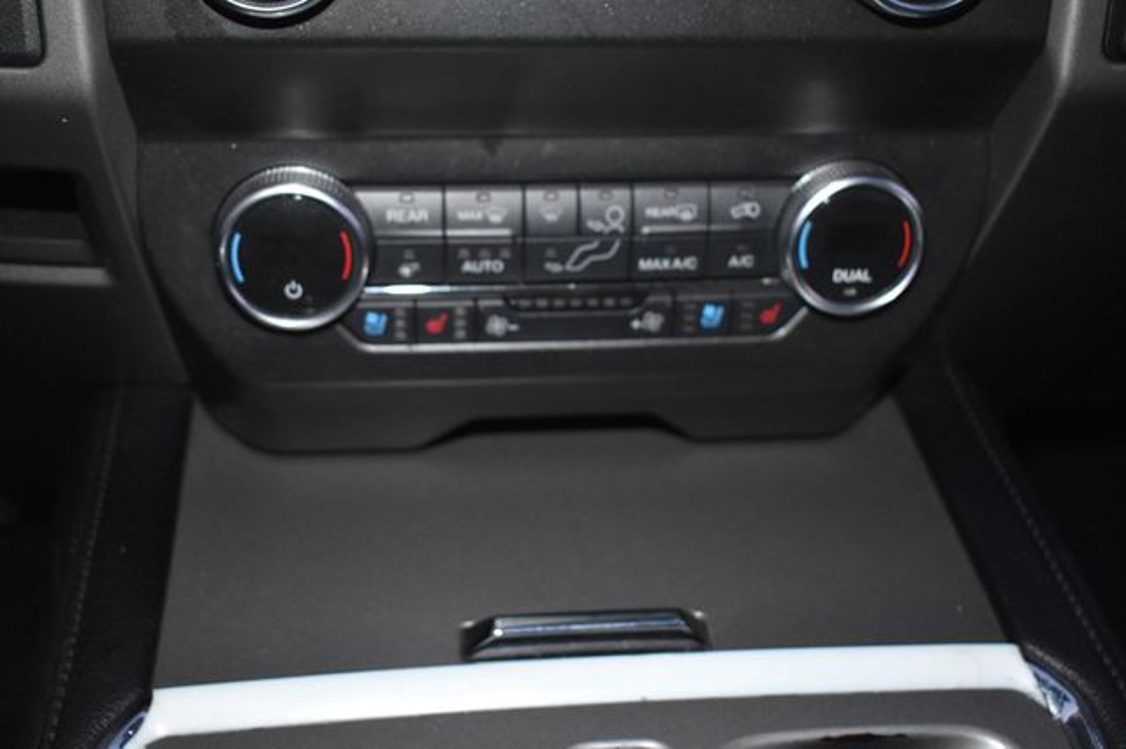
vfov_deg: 29.8
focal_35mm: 45
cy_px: 374
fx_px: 1407
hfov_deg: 43.6
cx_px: 563
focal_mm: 30
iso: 2800
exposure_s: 1/60
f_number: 4.2
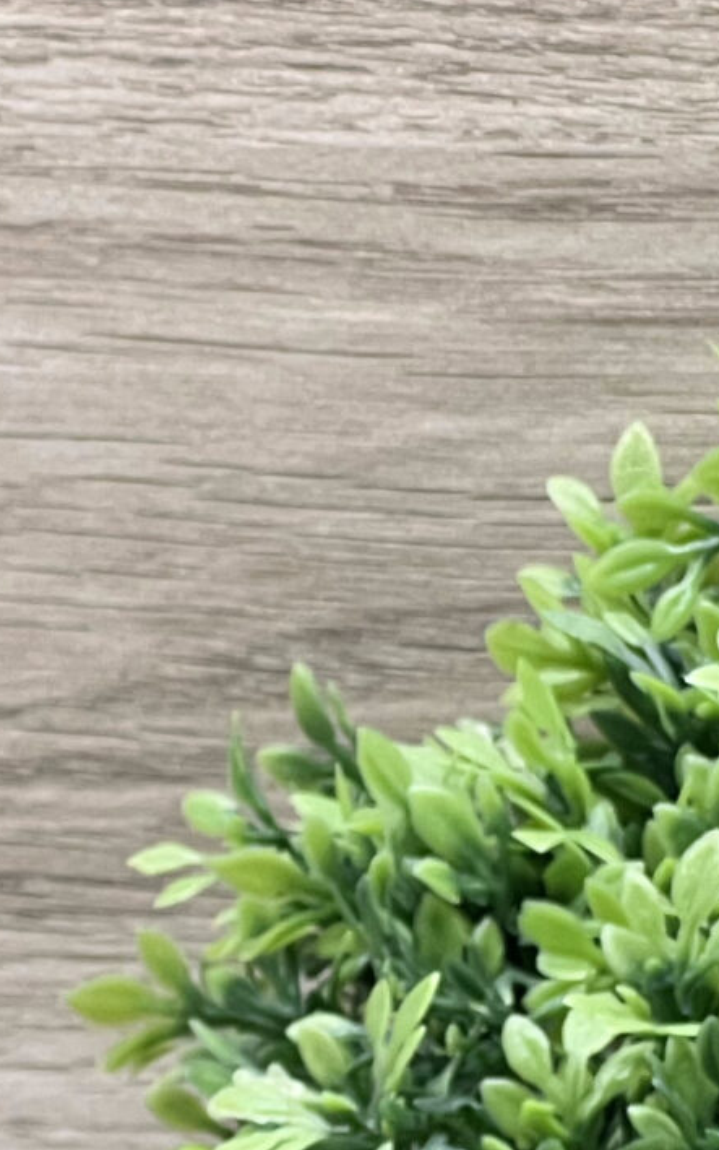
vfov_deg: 7.0
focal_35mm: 295
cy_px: 1540
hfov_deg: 4.4
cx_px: -750
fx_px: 9241
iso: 100
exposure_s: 1/100
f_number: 2.8
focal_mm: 9
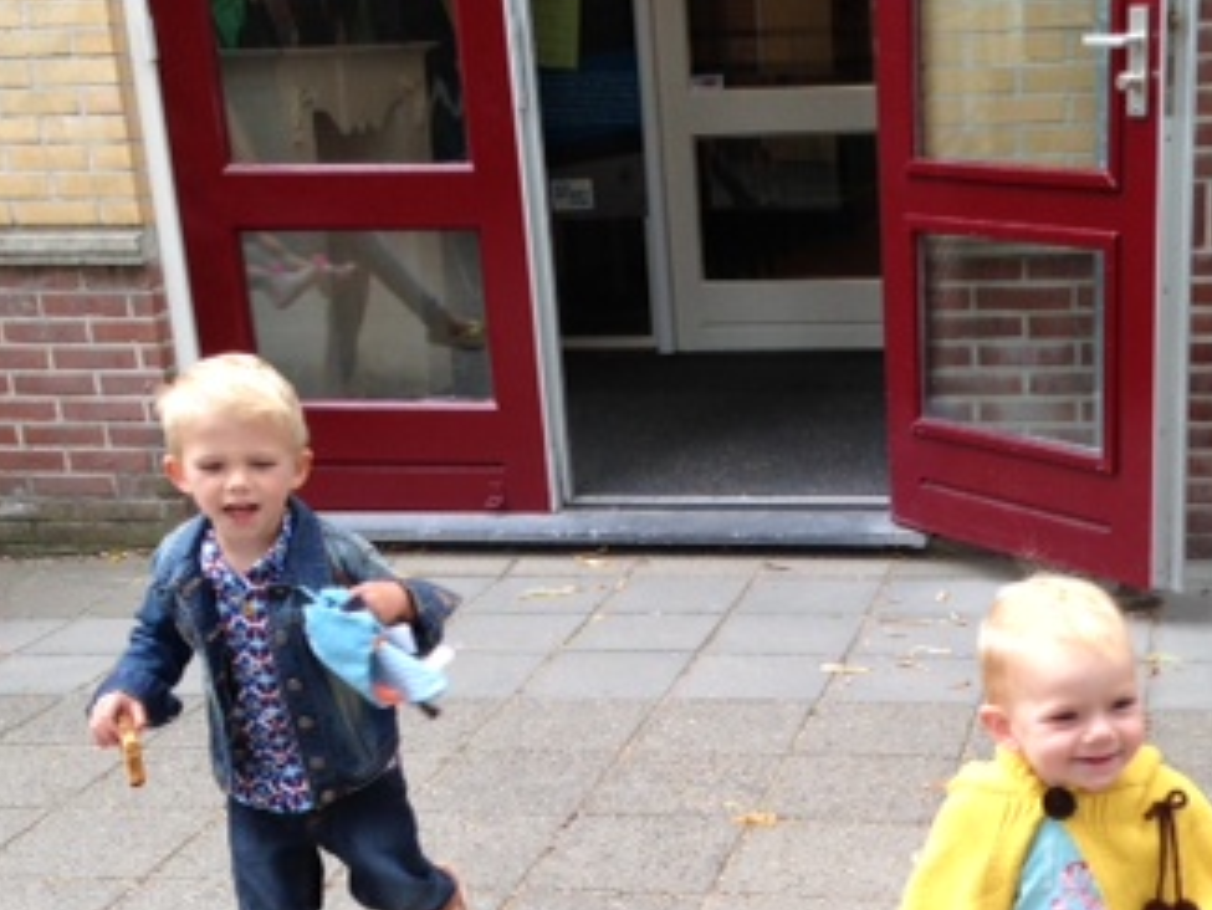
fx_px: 2277
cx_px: 813
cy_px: 772
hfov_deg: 29.6
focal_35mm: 65
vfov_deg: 22.2
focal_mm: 4.13
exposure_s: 1/164
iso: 50
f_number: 2.4
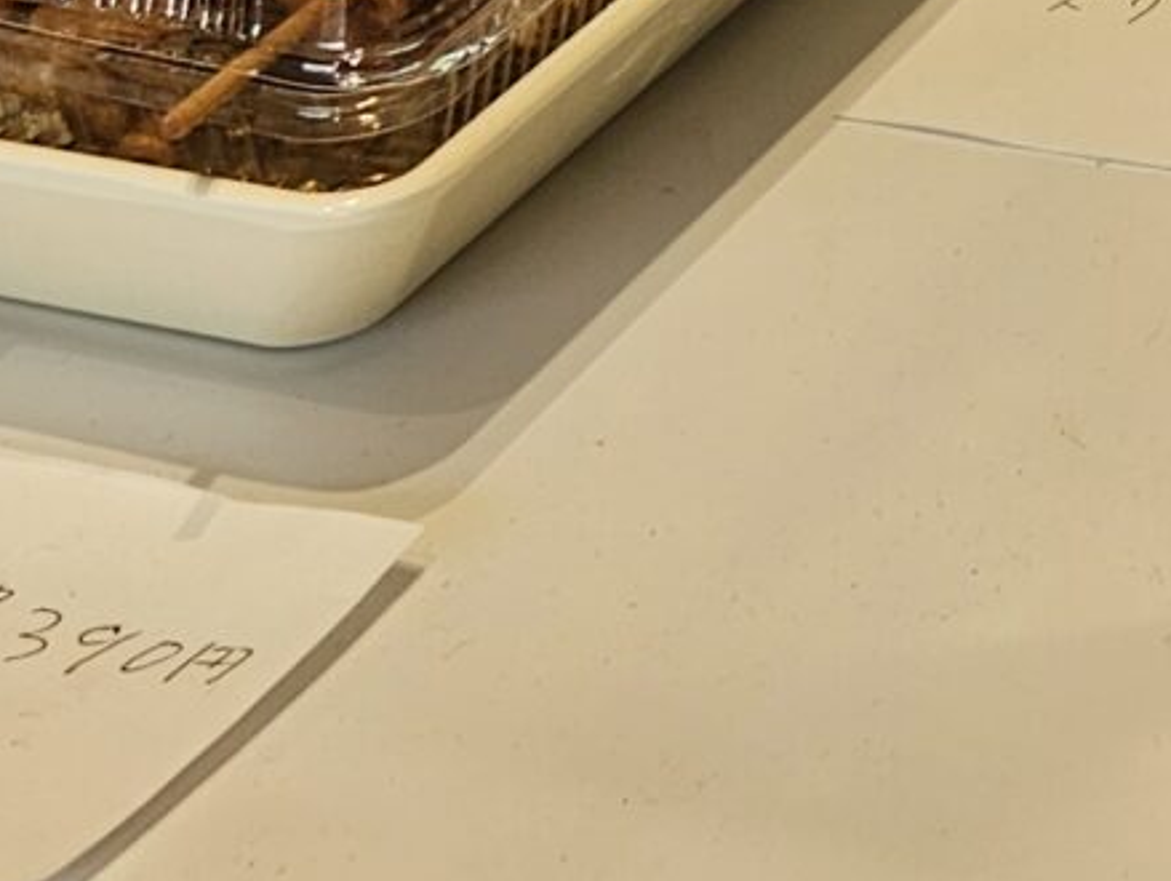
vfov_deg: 10.5
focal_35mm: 134
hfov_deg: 14.4
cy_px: -590
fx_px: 4537
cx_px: 1299
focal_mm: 5.4
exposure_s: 1/149
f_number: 1.8
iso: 25
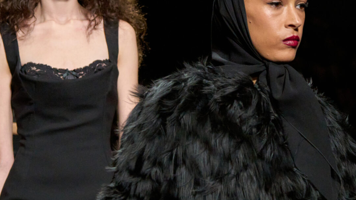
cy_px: 60
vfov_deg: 7.0
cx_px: 45
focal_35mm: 173
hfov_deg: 12.4
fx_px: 1633
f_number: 4.5
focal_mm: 70
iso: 5000
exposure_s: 1/1245
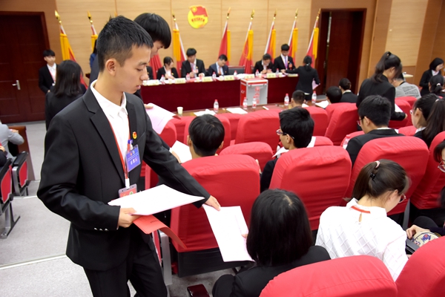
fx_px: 408
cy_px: 148
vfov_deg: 40.0
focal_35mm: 33
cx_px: 222
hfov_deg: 57.2
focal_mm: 22
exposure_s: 1/60
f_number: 4.5
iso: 800
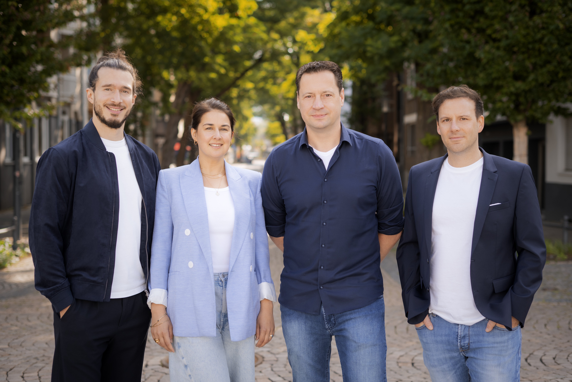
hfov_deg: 39.6
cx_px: 286
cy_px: 191
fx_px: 794
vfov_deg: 27.0
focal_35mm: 50
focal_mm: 50
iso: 200
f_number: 2.8
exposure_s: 1/750
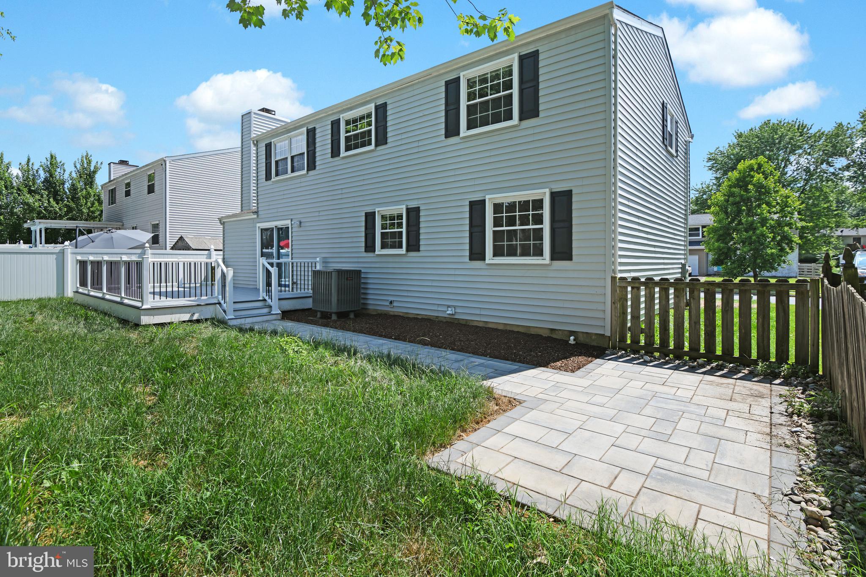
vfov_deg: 73.7
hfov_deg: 96.8
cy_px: 288
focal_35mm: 16
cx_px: 433
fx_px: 385
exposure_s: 1/160
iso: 100
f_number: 8
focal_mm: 16
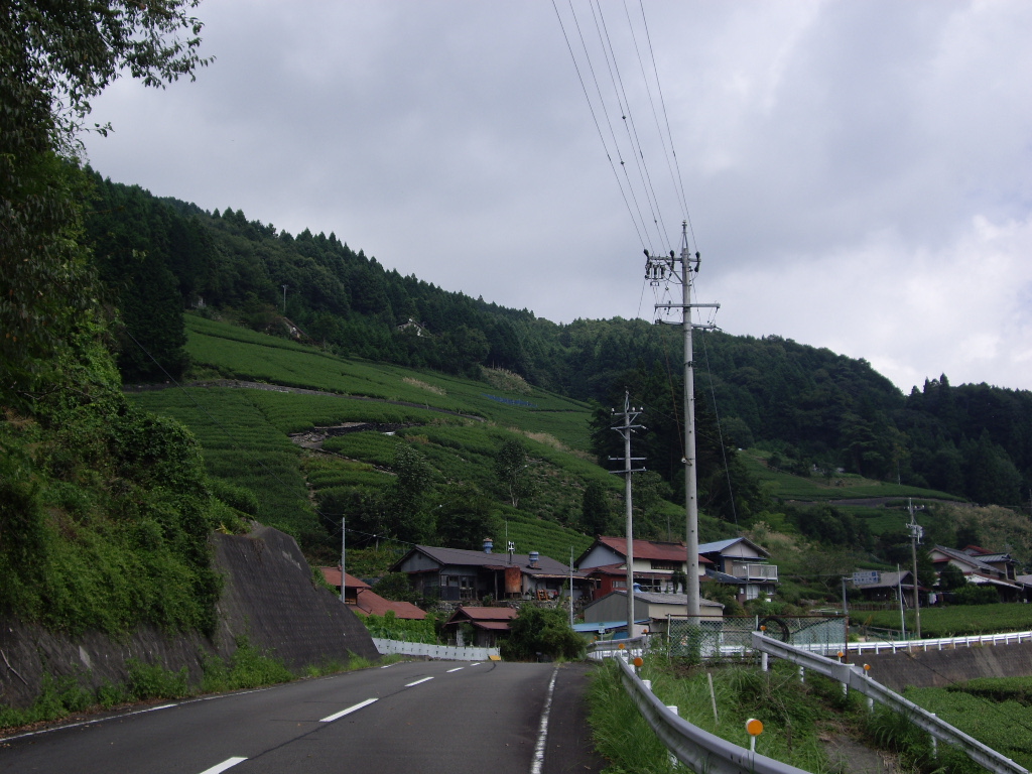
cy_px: 387
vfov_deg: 31.5
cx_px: 516
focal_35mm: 46
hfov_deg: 41.2
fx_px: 1371
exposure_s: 1/200
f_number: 6.2
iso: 50
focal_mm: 9.6
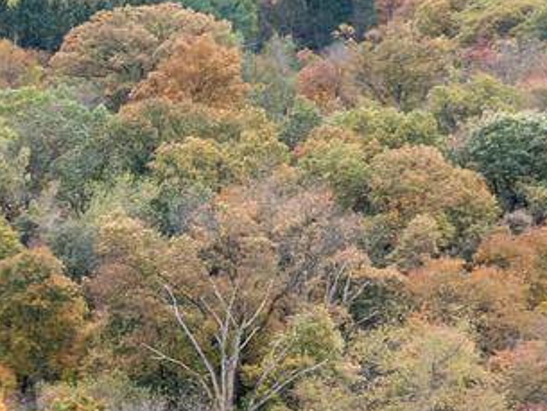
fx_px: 2545
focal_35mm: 161
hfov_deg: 10.0
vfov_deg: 9.1
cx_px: -949
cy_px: 453
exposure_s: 1/100
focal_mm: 12.29
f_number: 7.1
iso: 100
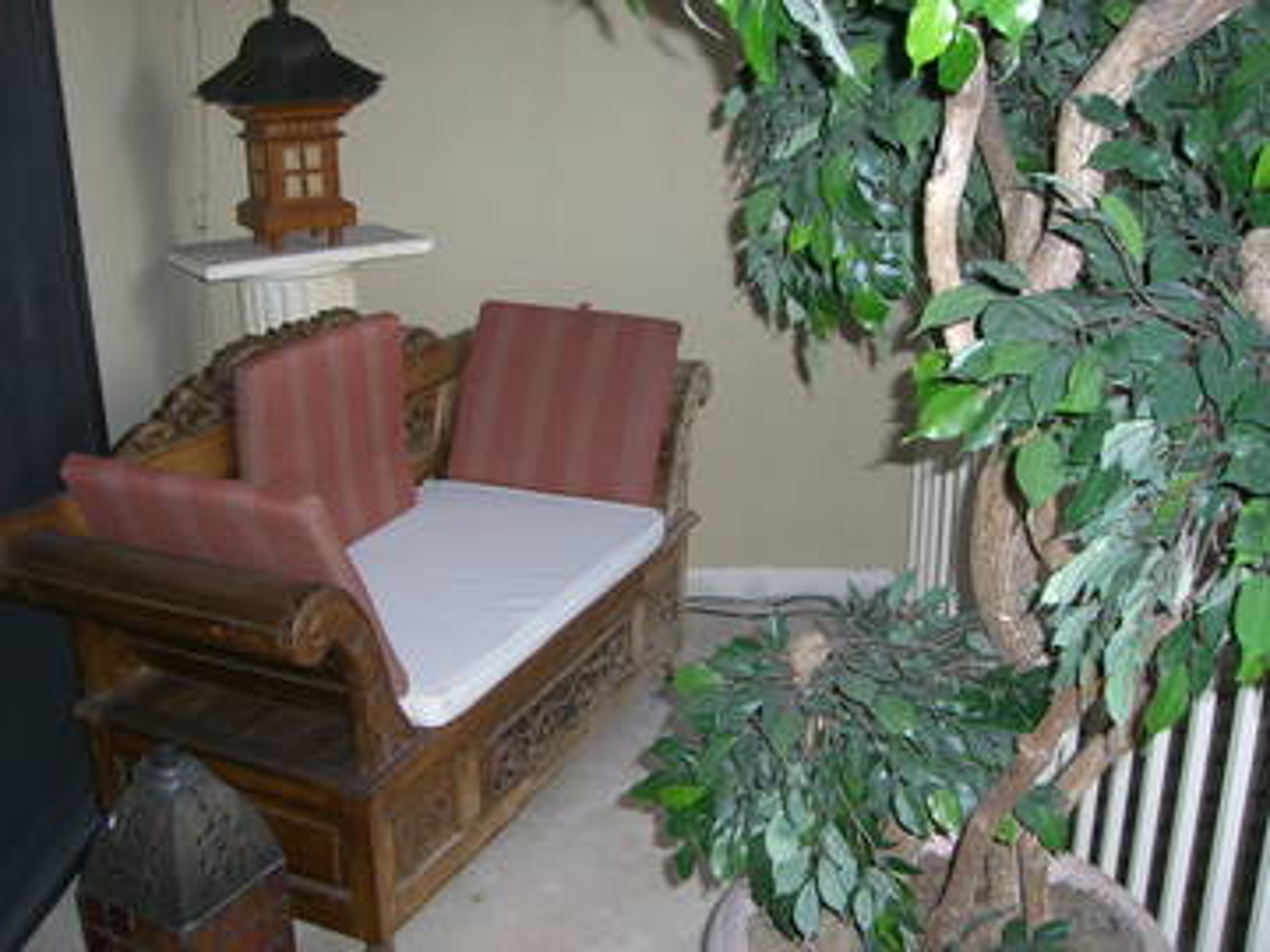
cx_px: 635
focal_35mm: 38
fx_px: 1394
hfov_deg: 49.0
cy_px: 476
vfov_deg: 37.7
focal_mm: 6.2
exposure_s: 1/60
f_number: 2.7
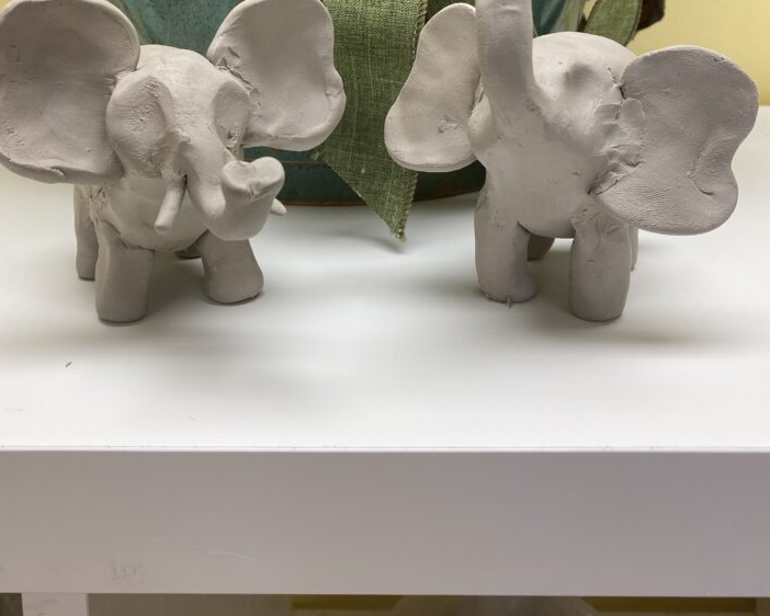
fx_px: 843
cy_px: 107
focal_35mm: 37
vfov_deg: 38.4
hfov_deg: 49.0
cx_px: 358
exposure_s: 1/67
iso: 40
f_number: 1.8
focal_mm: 4.25
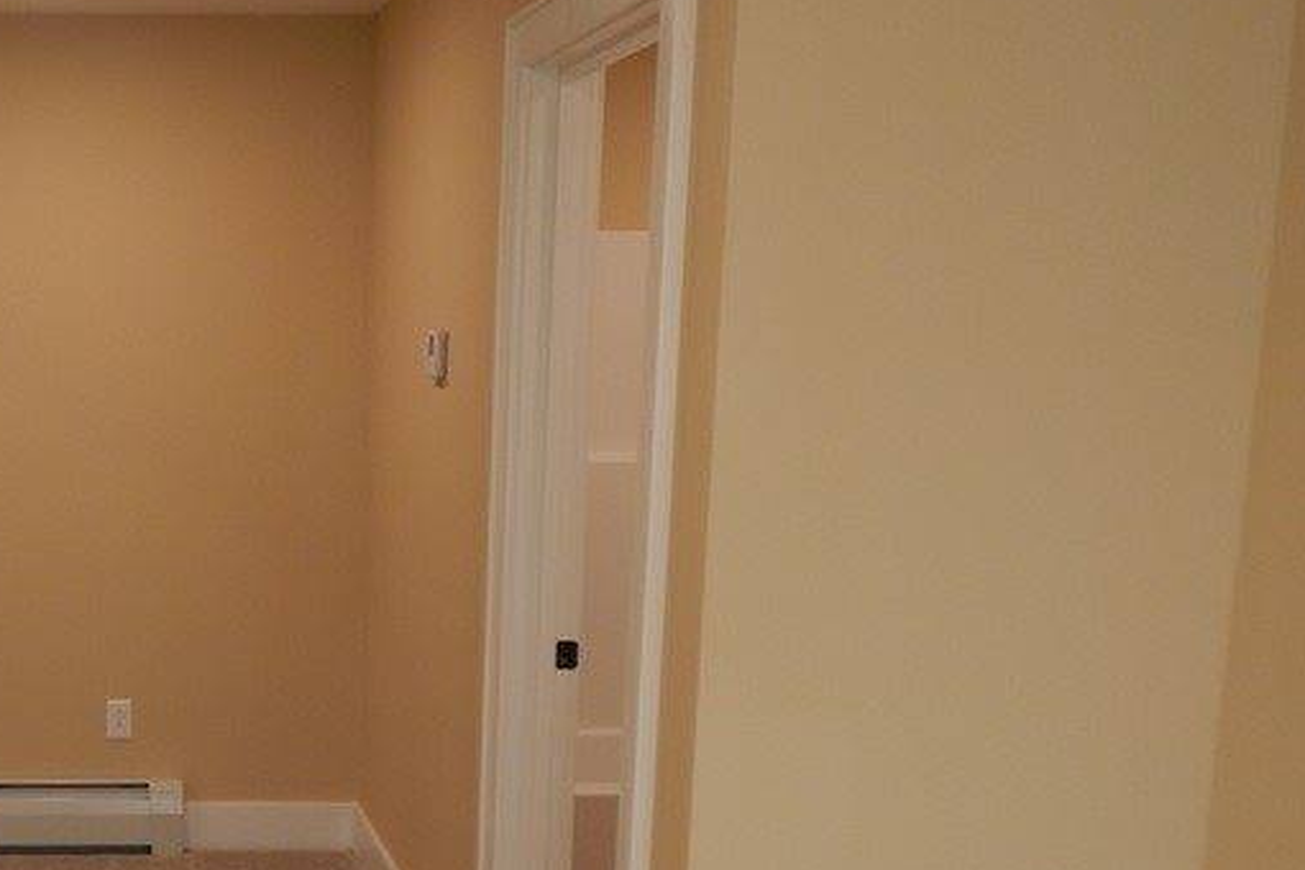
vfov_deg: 27.8
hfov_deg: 38.3
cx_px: 125
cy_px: 614
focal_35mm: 48
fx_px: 1740
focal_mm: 4
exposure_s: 1/30
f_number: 3
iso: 125
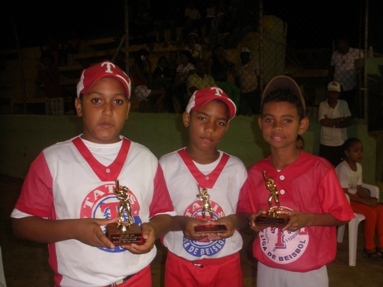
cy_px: 144
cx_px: 192
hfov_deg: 51.4
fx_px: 398
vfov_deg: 39.7
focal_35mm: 36
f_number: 3.5
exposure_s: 1/30
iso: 160
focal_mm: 6.3
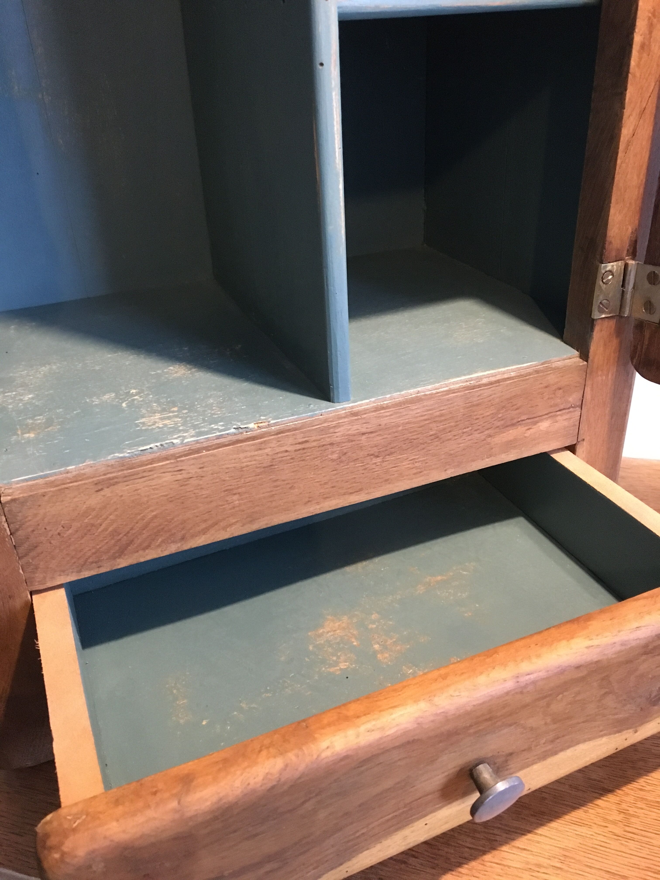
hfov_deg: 48.2
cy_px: 440
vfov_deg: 61.7
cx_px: 330
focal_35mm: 29
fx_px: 737
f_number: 2.2
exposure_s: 1/17
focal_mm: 4.15
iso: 320
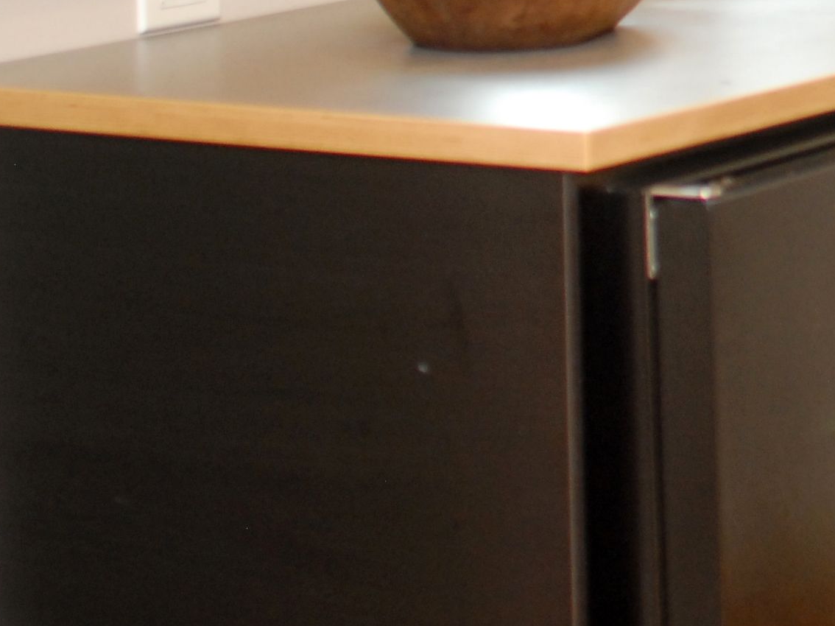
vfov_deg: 8.5
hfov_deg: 11.0
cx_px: 1275
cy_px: -230
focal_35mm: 173
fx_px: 4164
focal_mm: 35
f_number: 2.5
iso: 400
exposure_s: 1/200
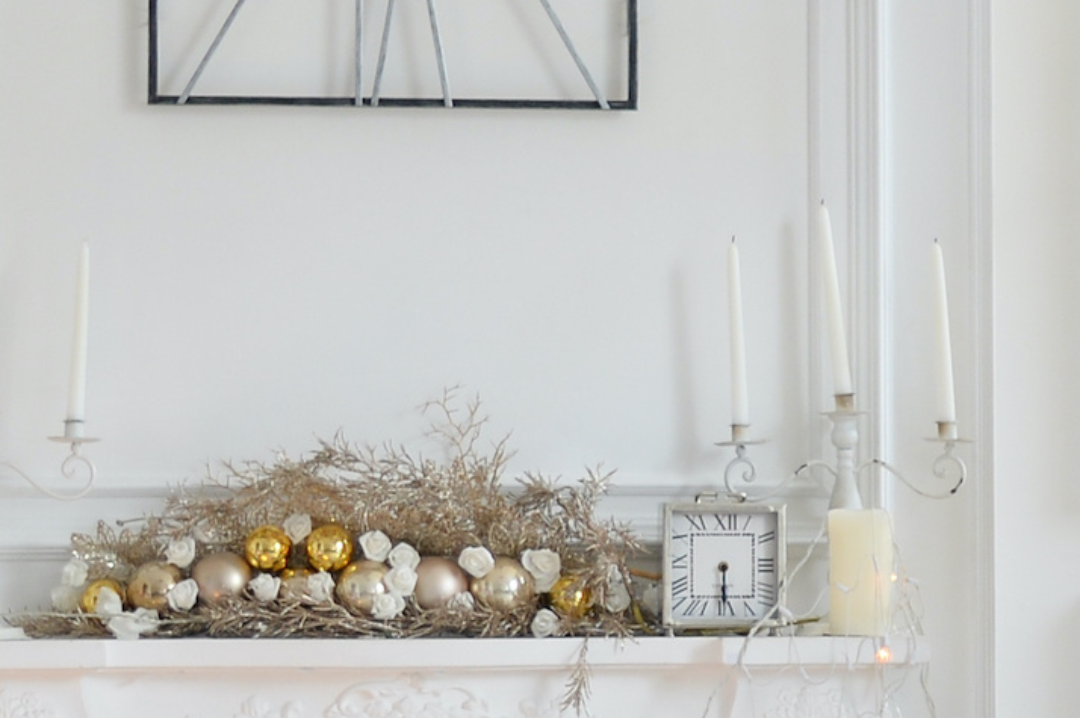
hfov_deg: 9.8
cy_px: 537
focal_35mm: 210
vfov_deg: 6.5
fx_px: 6295
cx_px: 974
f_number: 1.8
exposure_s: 1/160
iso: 500
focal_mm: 50
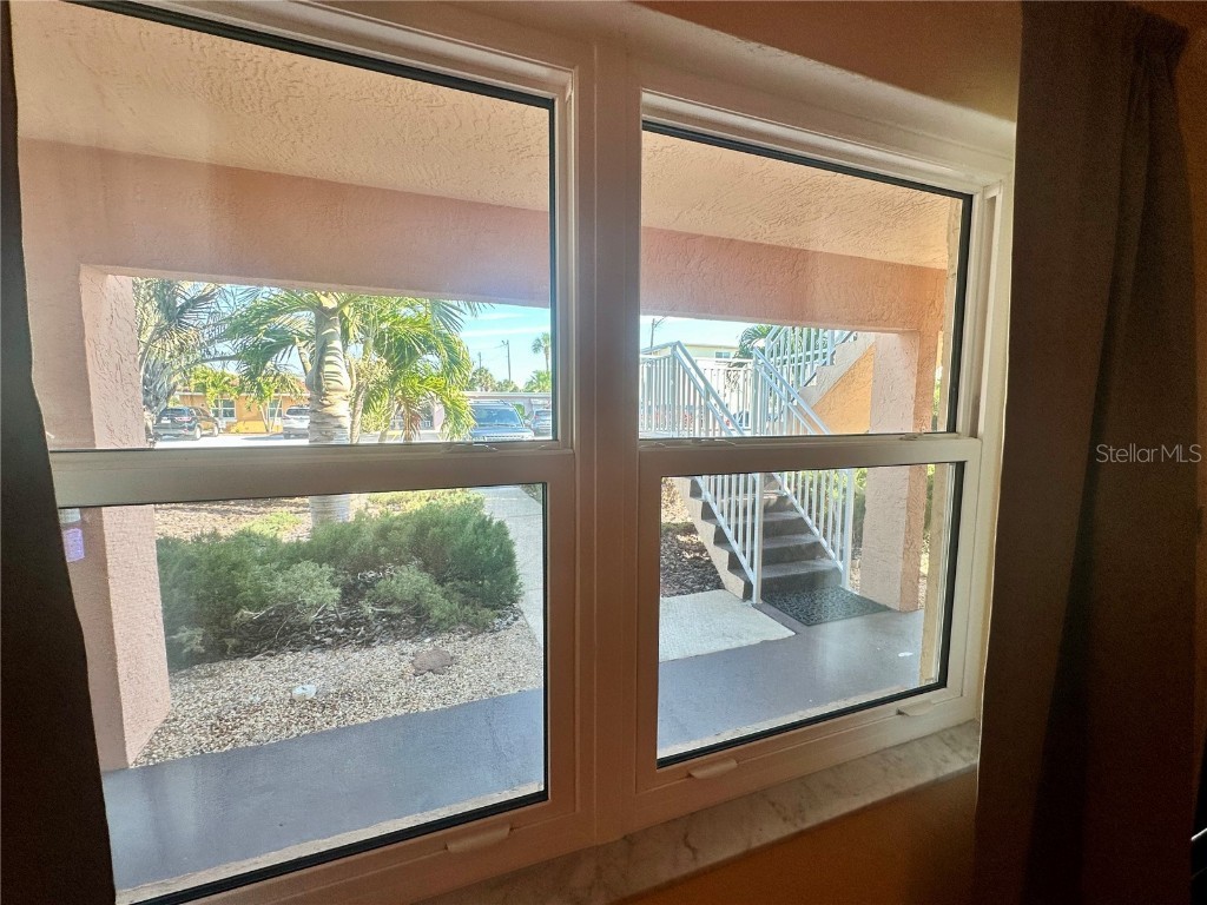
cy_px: 452
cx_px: 604
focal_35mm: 14
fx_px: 488
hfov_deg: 102.1
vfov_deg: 85.7
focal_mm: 2.22
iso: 40
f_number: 2.2
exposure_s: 1/120
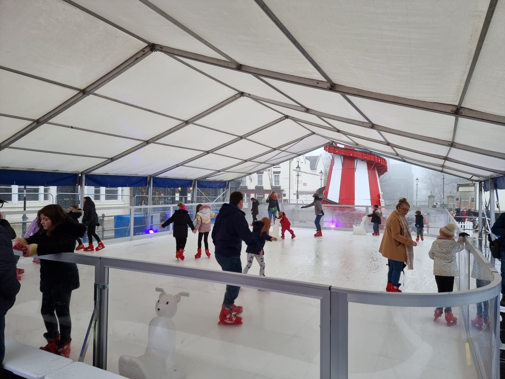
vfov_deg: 56.8
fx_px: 350
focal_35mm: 24
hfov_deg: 71.6
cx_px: 252
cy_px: 190
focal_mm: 6.7
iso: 50
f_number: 1.8
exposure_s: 1/100
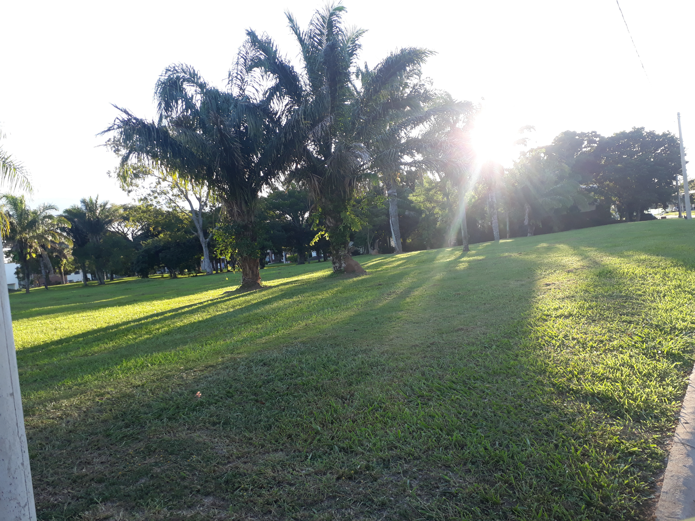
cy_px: 260
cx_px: 348
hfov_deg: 65.3
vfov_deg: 51.4
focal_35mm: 27
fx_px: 542
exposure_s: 1/182
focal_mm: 3.6
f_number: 1.9
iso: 40
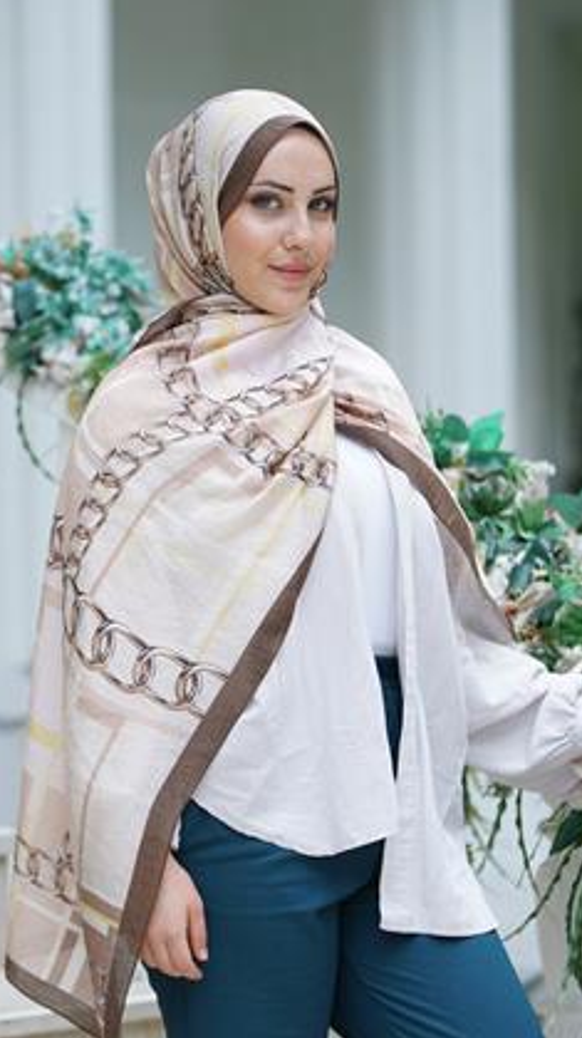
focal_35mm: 122
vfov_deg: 17.6
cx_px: 255
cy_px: 547
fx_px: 3355
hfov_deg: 9.9
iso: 100
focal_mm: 105
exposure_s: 1/250
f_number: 2.8
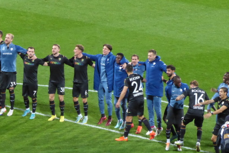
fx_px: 2914
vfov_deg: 3.0
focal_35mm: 458
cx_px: 114
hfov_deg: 4.5
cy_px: 89
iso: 1600
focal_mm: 71.7
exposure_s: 1/125
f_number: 6
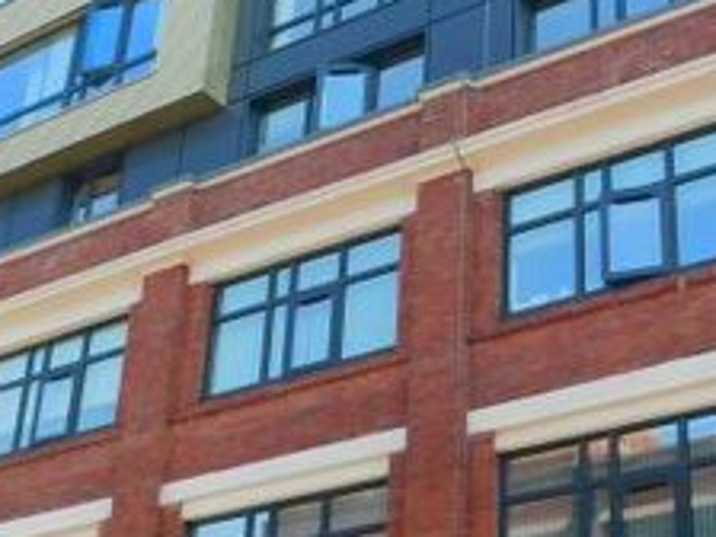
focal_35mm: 72
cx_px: 515
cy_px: 305
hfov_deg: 26.8
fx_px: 1489
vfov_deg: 20.4
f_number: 3
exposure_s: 1/400
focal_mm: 4
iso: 125
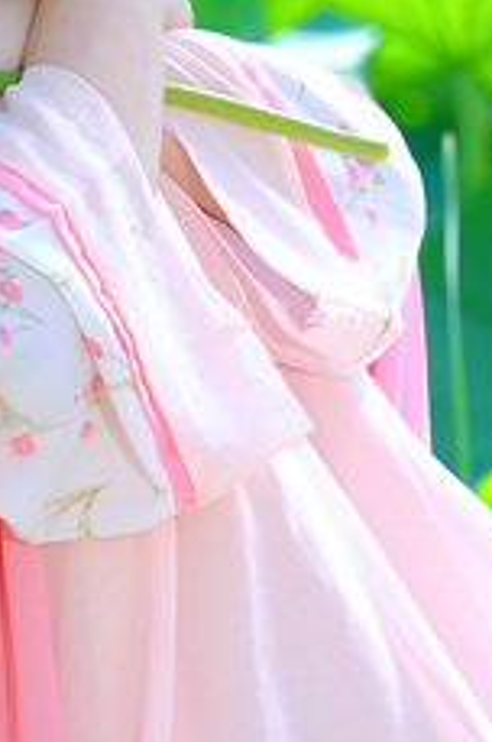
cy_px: -159
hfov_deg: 1.9
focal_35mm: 735
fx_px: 15112
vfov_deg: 2.8
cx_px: 209
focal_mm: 140
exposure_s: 1/200
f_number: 5
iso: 125
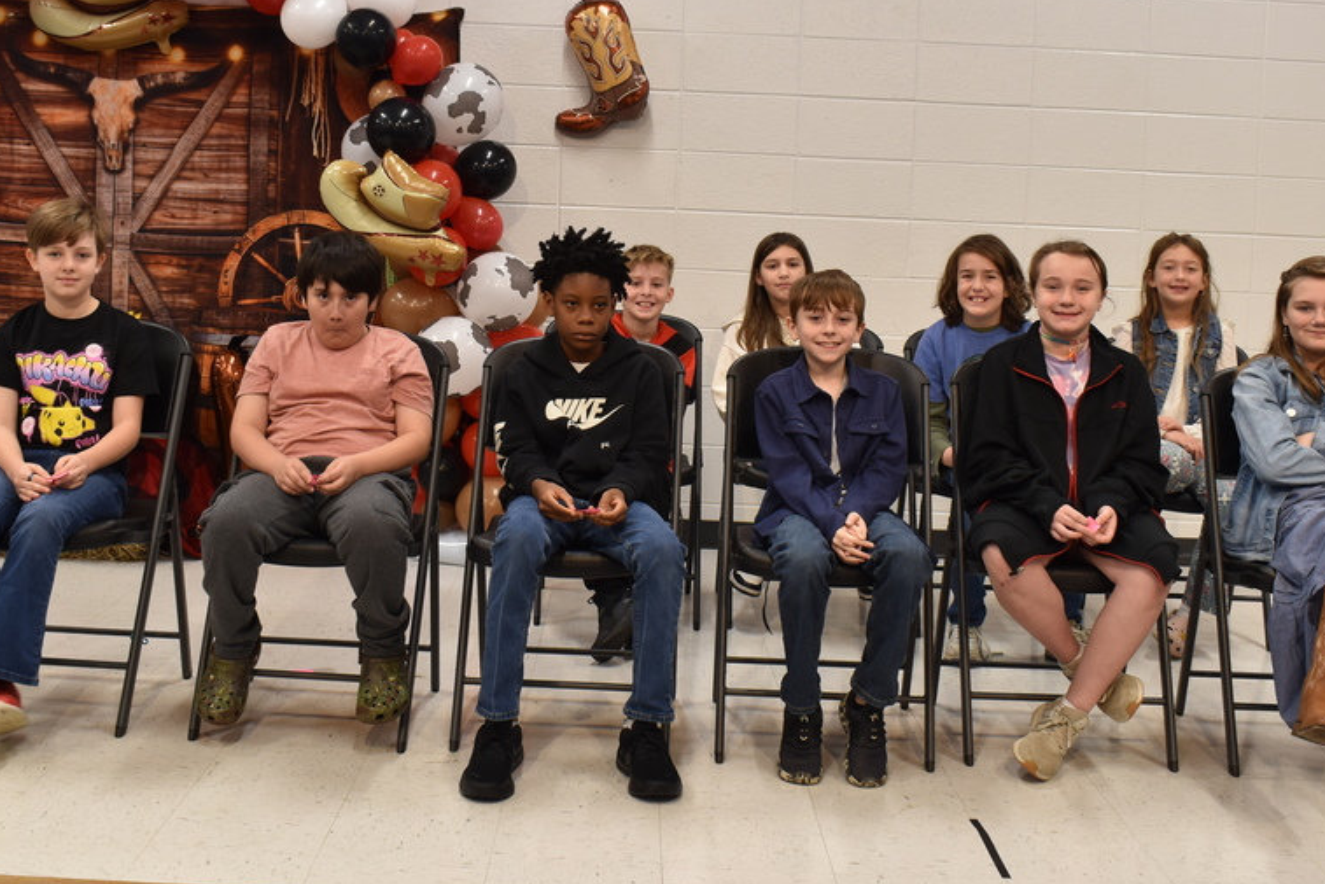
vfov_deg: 28.8
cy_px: 353
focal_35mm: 47
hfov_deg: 42.2
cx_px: 663
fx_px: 1718
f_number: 7.1
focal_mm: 23
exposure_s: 1/40
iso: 500
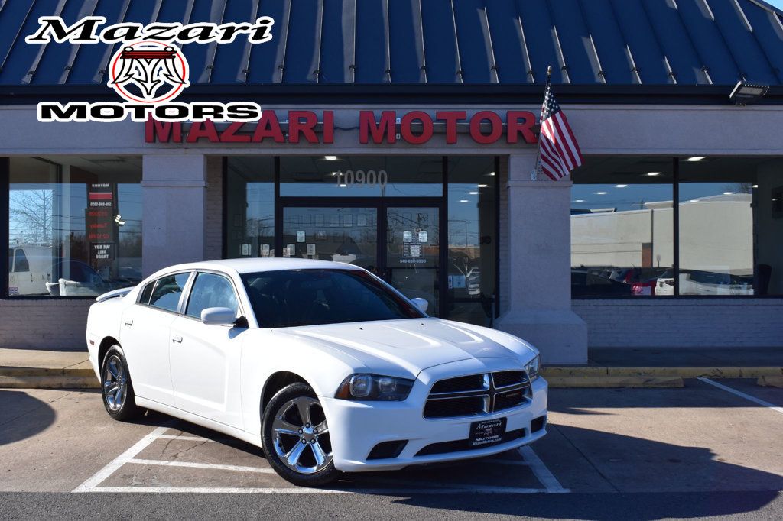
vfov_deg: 30.8
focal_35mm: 44
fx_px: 946
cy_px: 260
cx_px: 392
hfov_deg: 45.0
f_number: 11
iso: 400
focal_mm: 29
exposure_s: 1/400
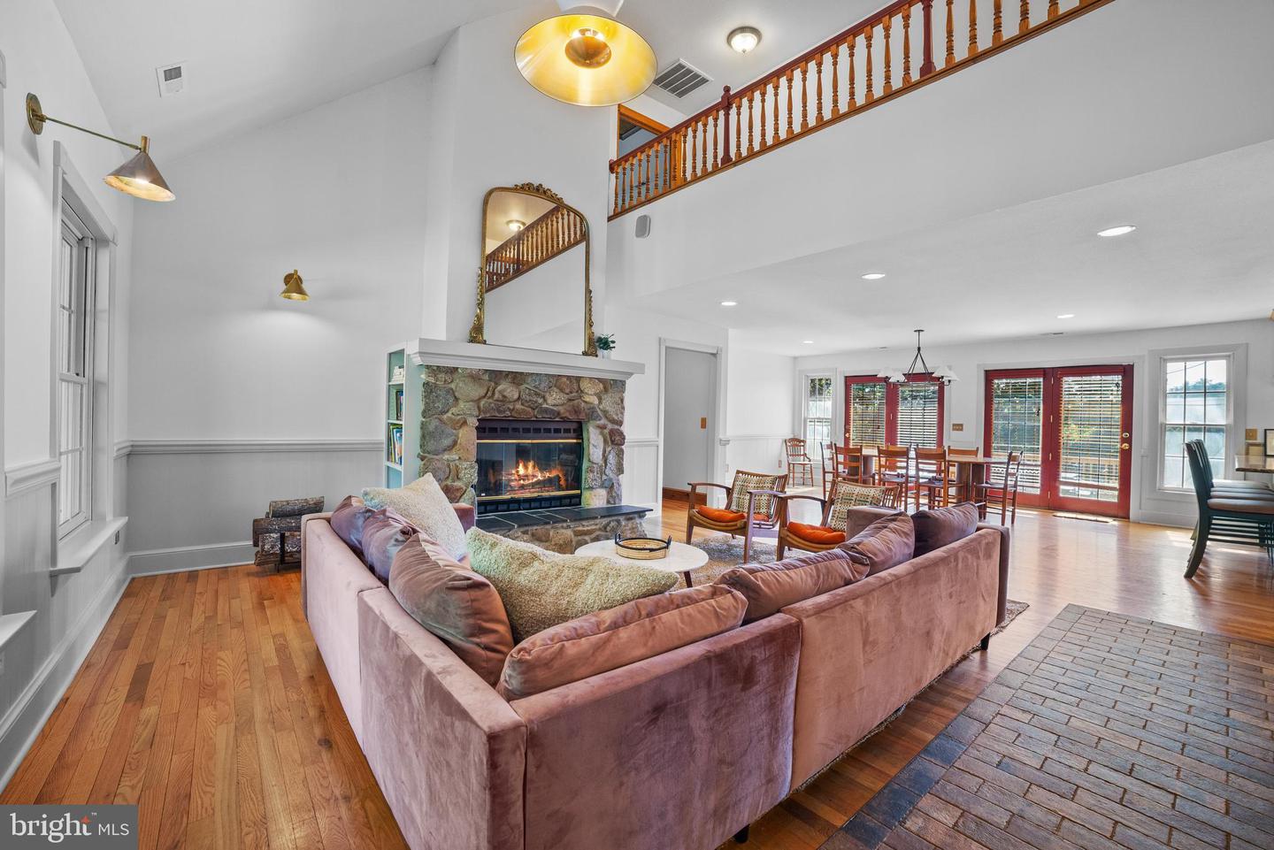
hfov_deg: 104.2
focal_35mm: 14
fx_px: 496
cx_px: 637
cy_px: 425
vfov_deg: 81.2
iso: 800
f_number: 8
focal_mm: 14
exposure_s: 1/2
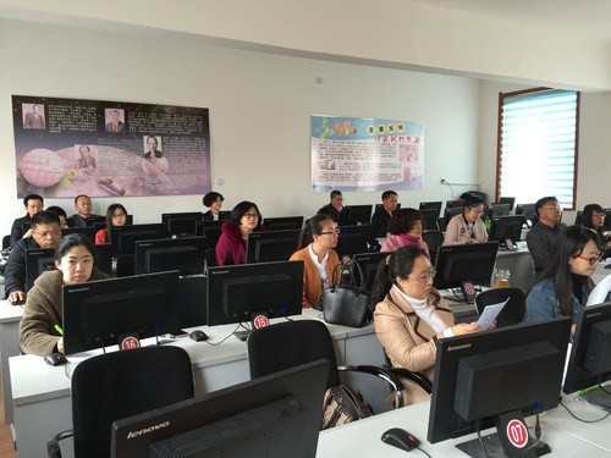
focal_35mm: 29
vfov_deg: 48.2
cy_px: 229
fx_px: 512
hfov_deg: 61.7
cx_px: 306
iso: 32
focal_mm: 4.15
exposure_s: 1/15
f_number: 2.2
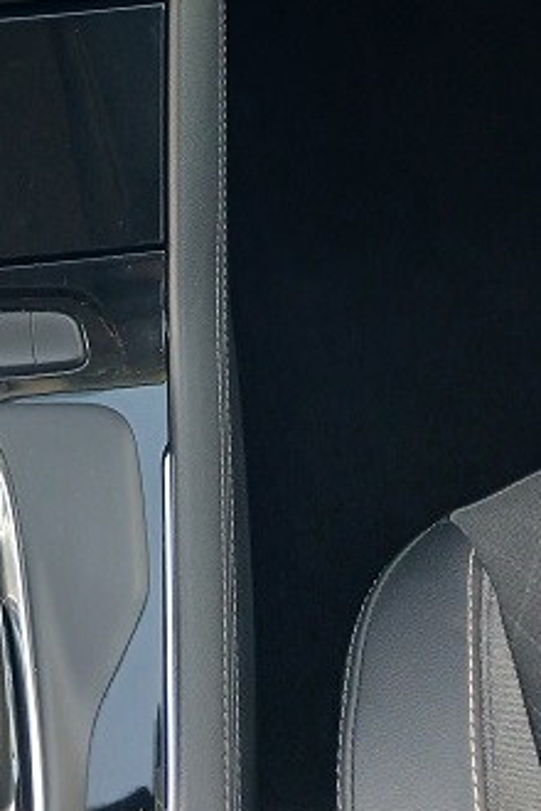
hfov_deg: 19.2
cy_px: -123
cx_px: -57
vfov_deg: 26.8
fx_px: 1533
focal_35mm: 68
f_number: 1.8
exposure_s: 1/50
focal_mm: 3.98
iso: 100
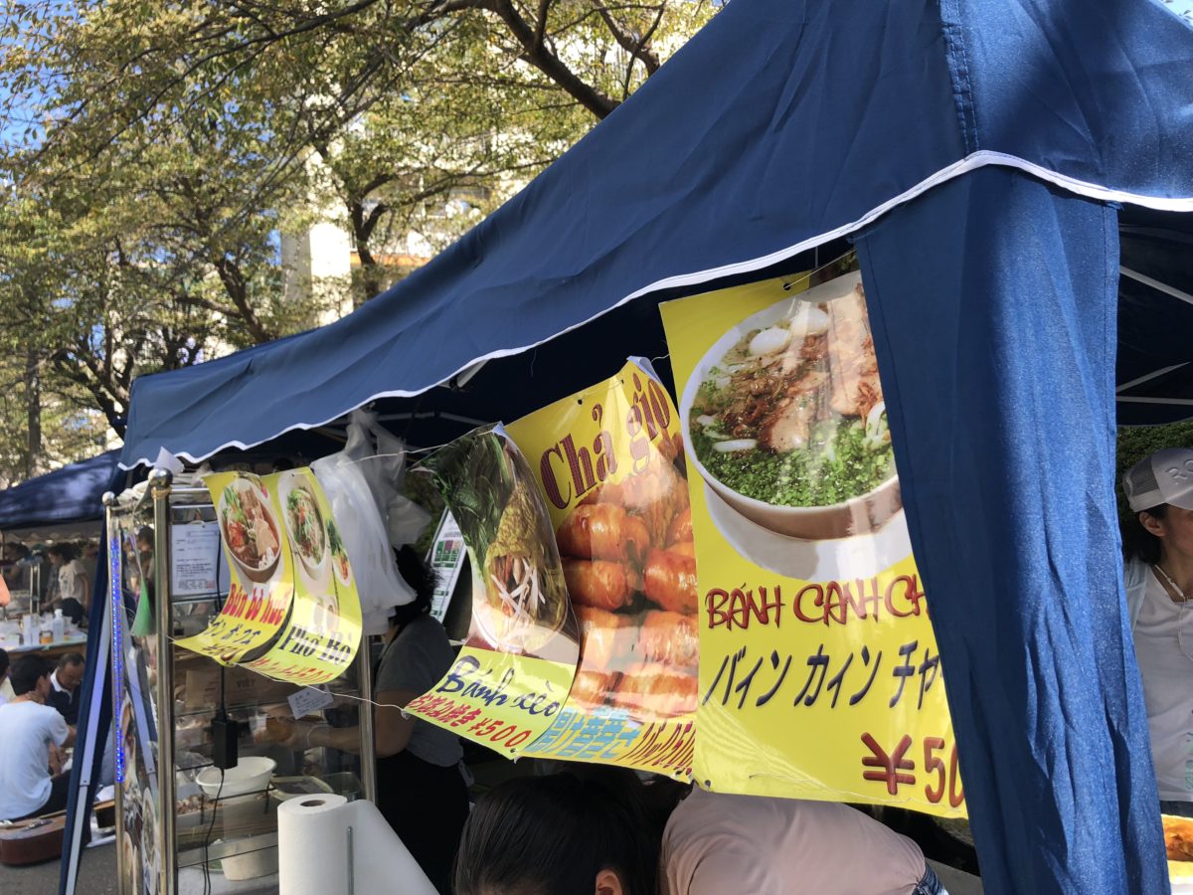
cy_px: 448
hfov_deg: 63.4
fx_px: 965
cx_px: 596
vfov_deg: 49.7
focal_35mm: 28
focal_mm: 3.99
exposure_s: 1/458
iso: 20
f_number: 1.8
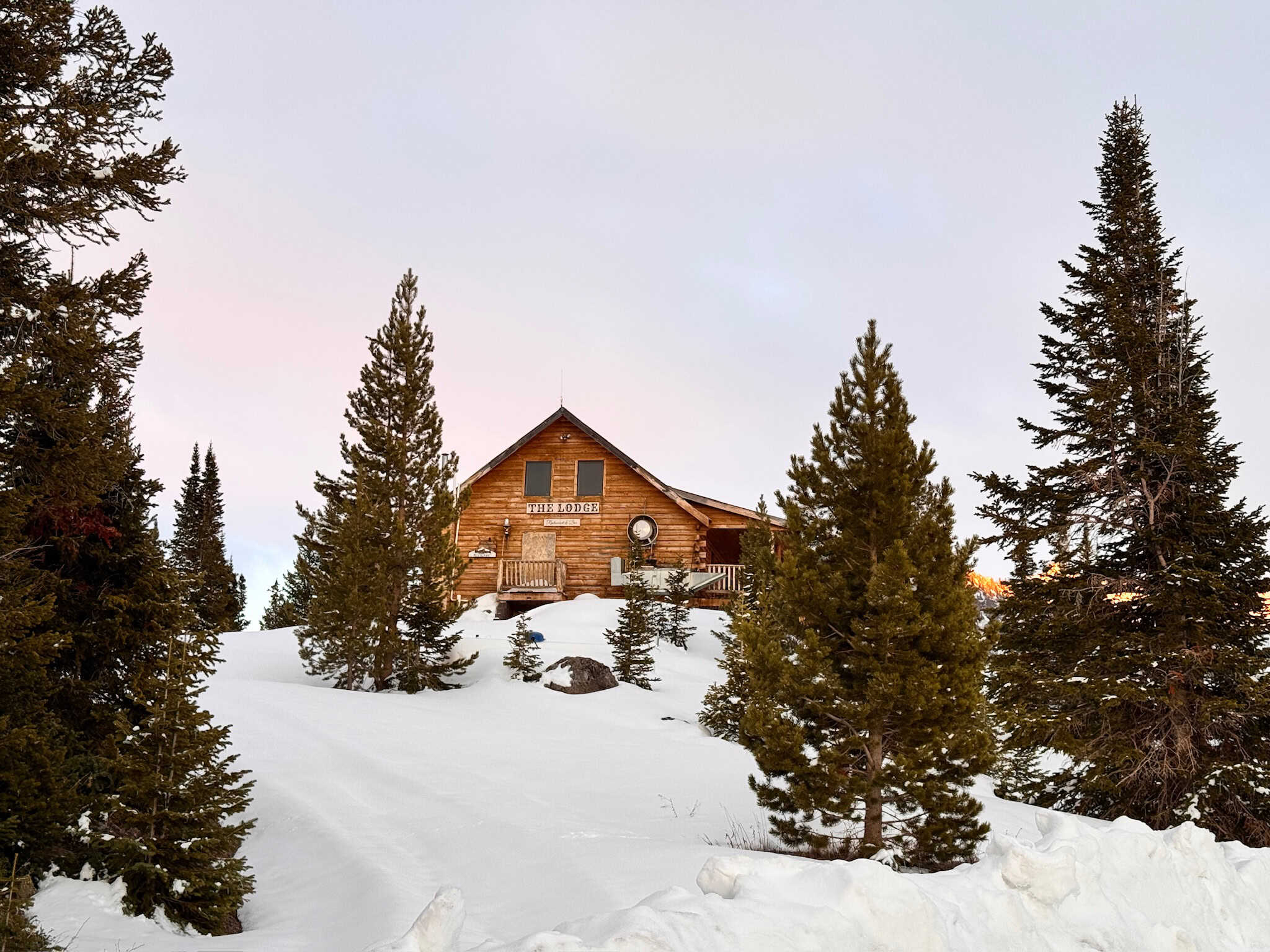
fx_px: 1761
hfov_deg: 39.7
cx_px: 635
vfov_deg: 30.3
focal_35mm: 48
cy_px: 476
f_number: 1.8
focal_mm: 6.8
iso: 50
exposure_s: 1/176
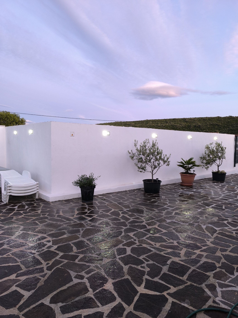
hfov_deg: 58.9
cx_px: 119
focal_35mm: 23
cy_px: 159
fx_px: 211
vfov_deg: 73.9
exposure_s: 1/33.3
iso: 1000
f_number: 1.65
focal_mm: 6.14
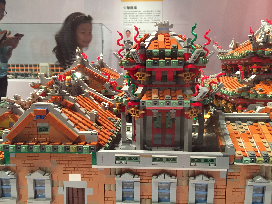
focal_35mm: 29
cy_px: 102
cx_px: 136
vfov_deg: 48.2
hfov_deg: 61.7
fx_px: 228
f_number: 2.2
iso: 250
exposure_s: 1/30
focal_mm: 4.15
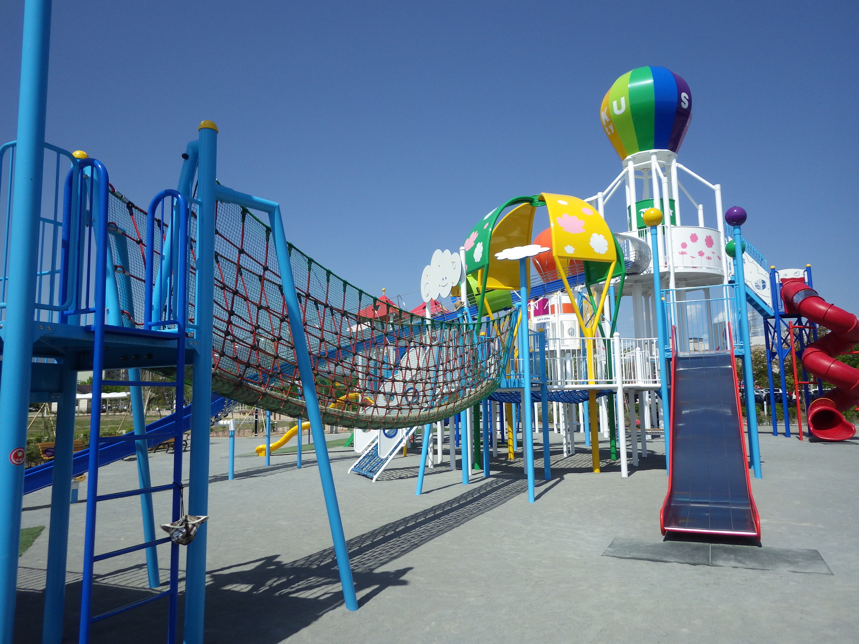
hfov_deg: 69.4
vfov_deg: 54.9
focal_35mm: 25
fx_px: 620
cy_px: 322
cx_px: 430
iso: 125
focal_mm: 4.5
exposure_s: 1/320
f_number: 7.9
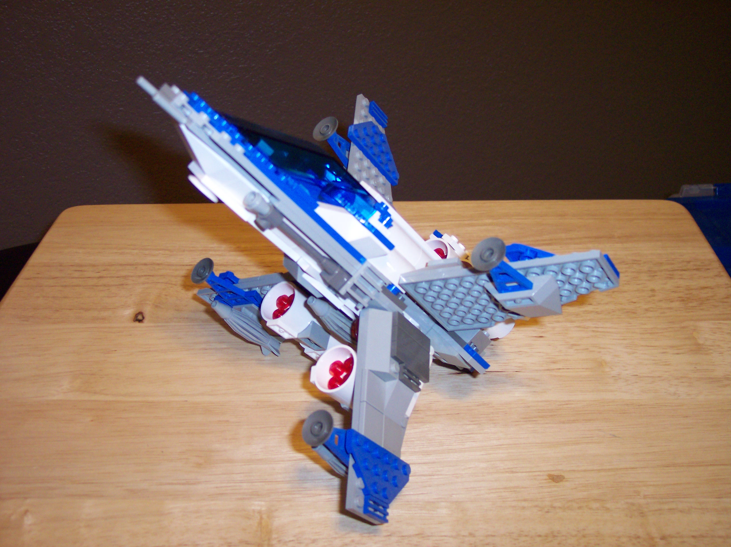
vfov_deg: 37.7
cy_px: 274
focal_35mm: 38
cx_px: 366
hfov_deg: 49.0
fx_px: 802
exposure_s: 1/30
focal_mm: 8
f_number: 2.8
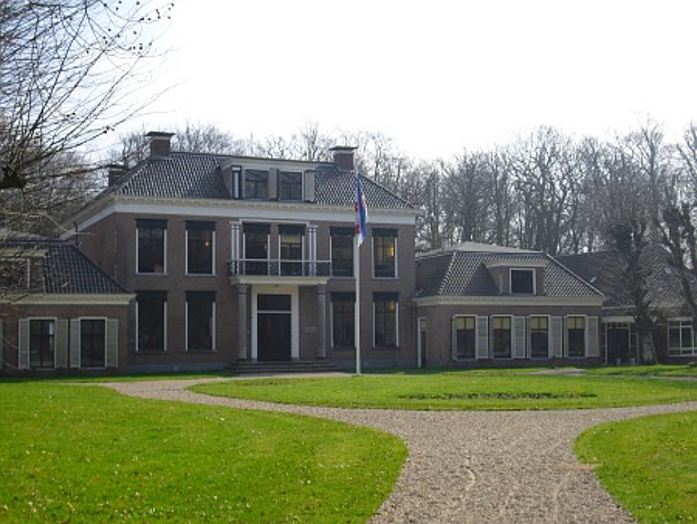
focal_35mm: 55
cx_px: 348
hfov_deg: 34.9
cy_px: 262
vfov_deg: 26.6
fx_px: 1108
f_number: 6.9
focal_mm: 9
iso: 64
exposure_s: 1/160
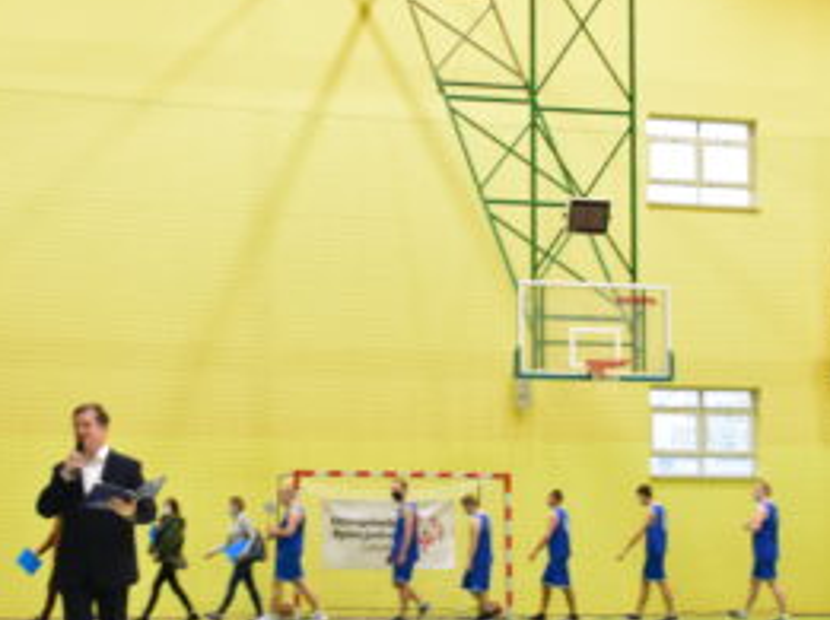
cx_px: 426
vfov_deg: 15.6
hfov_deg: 20.9
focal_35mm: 94
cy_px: 372
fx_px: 2255
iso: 2000
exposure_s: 1/80
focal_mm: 27
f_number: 4
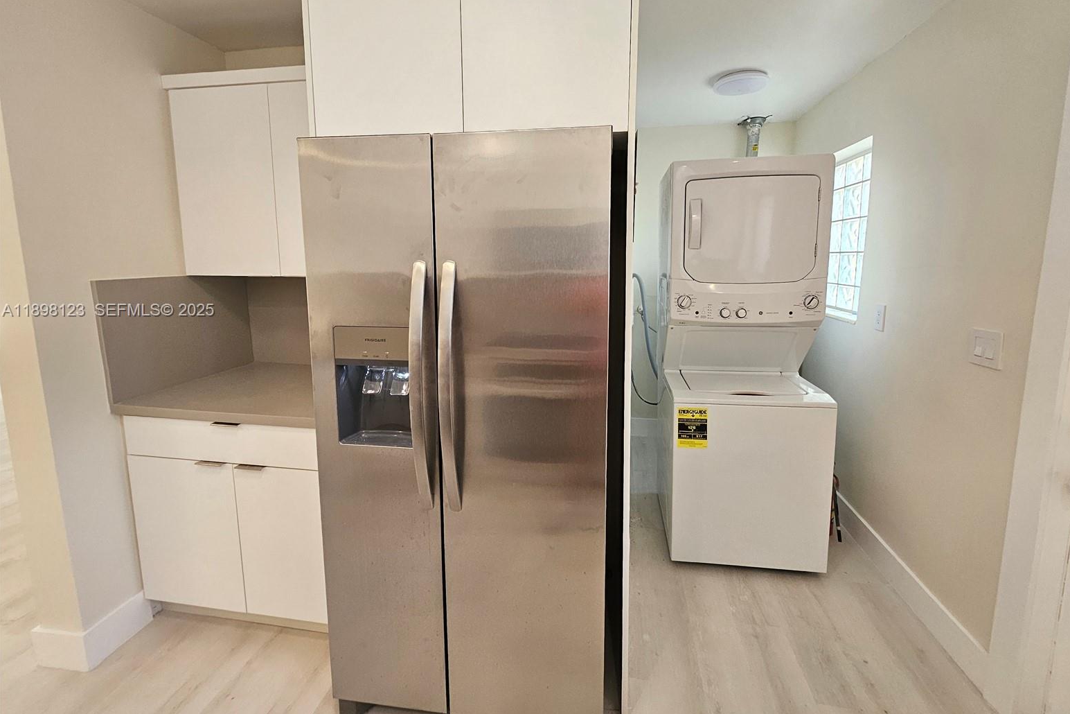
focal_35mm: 14
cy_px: 311
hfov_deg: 104.2
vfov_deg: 80.8
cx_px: 553
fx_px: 416
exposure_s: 1/60
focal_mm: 1.74
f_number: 2.2
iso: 80
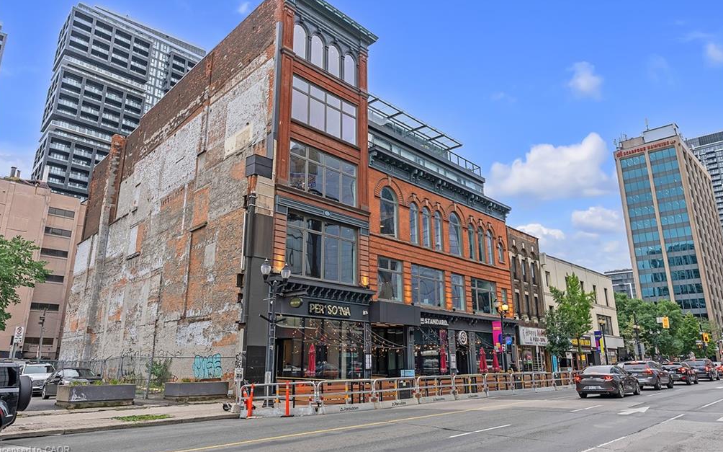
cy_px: 210
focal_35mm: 26
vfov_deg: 47.5
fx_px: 512
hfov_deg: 70.4
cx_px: 362
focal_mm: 25
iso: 400
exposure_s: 1/125
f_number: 7.1
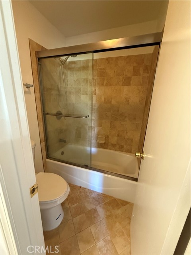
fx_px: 103
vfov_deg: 102.1
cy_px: 128
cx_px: 96
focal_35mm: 14
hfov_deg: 85.7
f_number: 2.2
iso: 1000
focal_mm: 2.22
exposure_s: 1/60
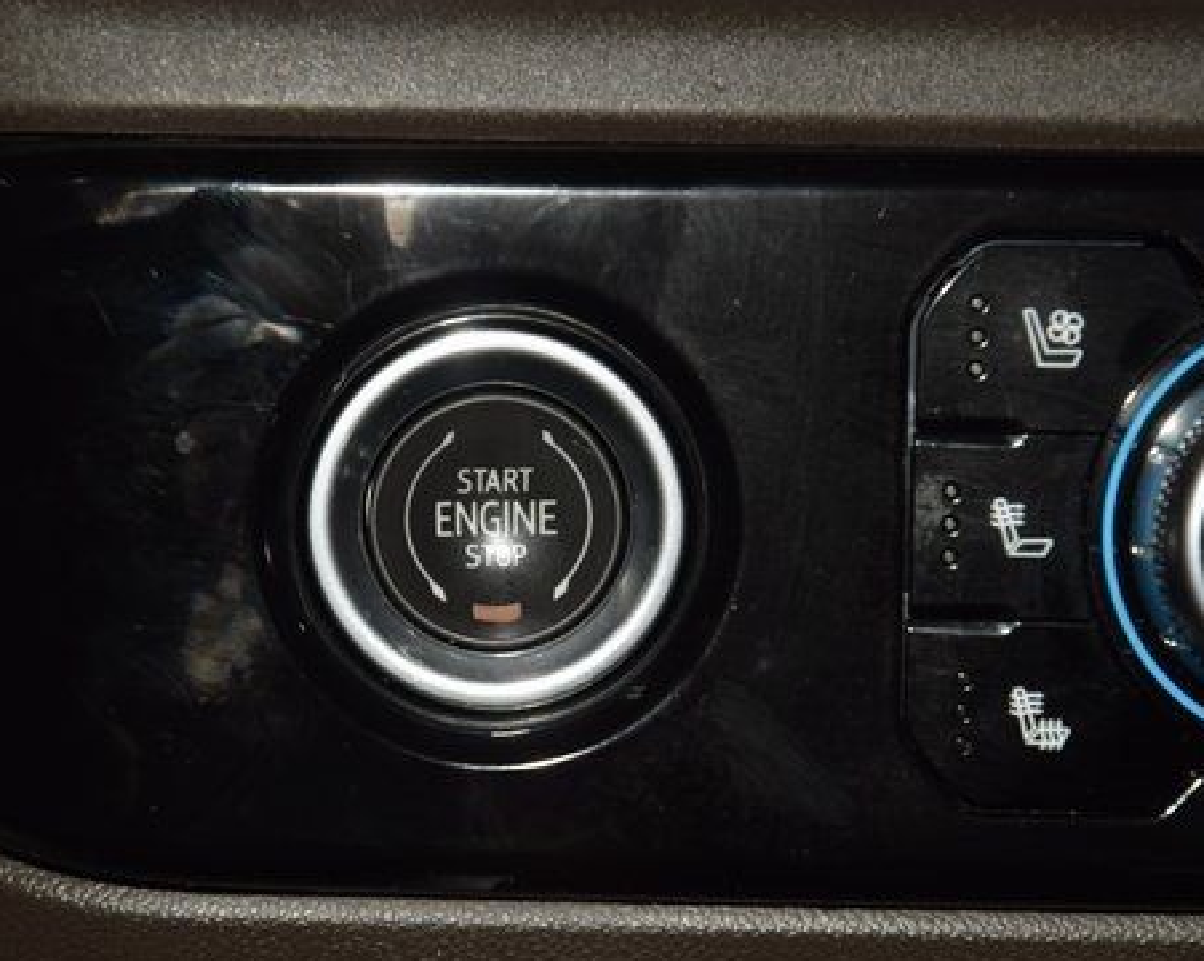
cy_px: 522
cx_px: 489
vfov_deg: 11.0
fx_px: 4984
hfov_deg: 13.8
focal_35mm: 140
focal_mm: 70
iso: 100
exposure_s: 1/125
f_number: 8
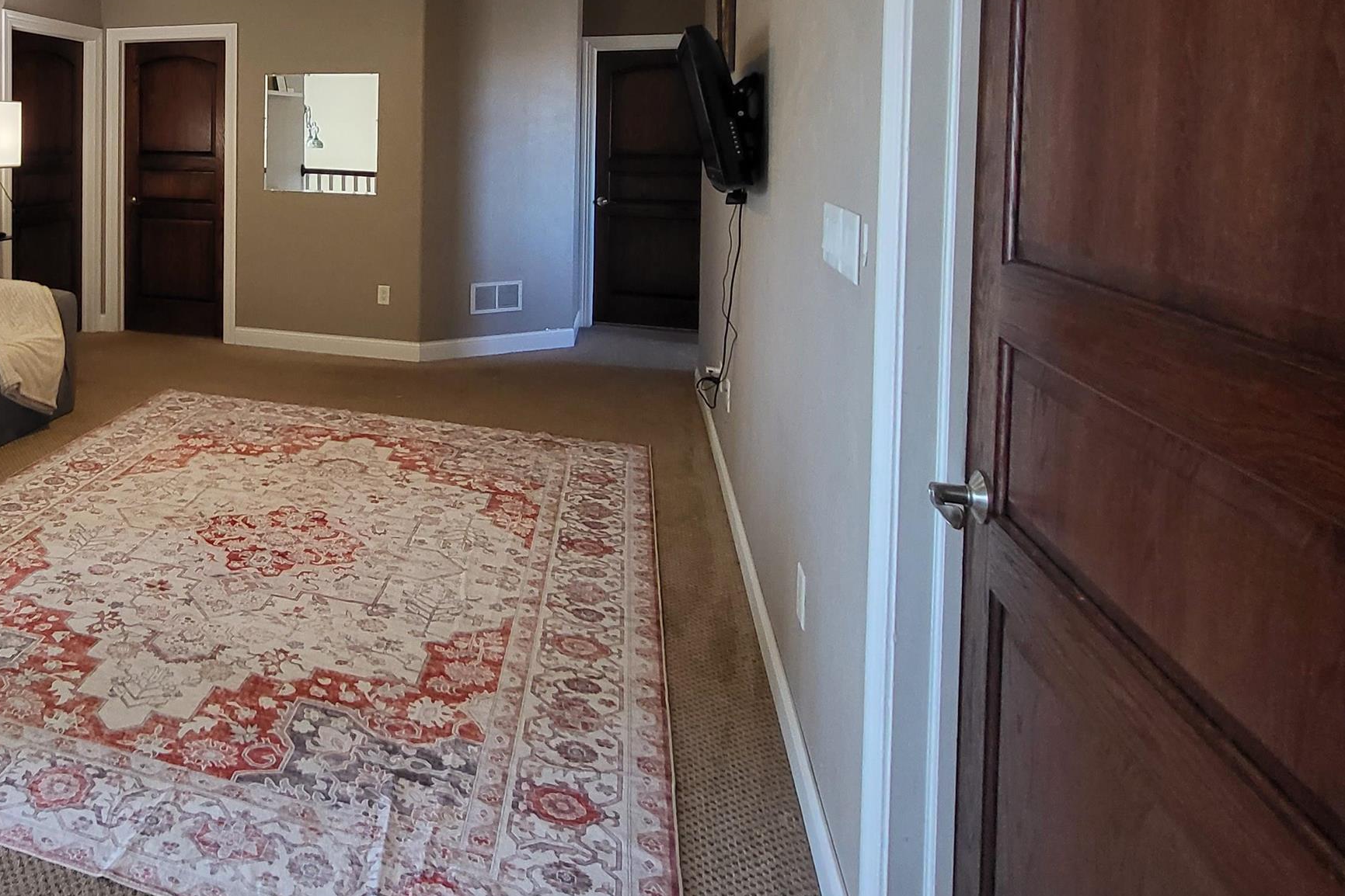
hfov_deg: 66.9
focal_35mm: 24
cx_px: 268
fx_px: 897
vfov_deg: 49.7
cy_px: 168
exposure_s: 1/60
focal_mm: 1.74
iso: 400
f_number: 2.2
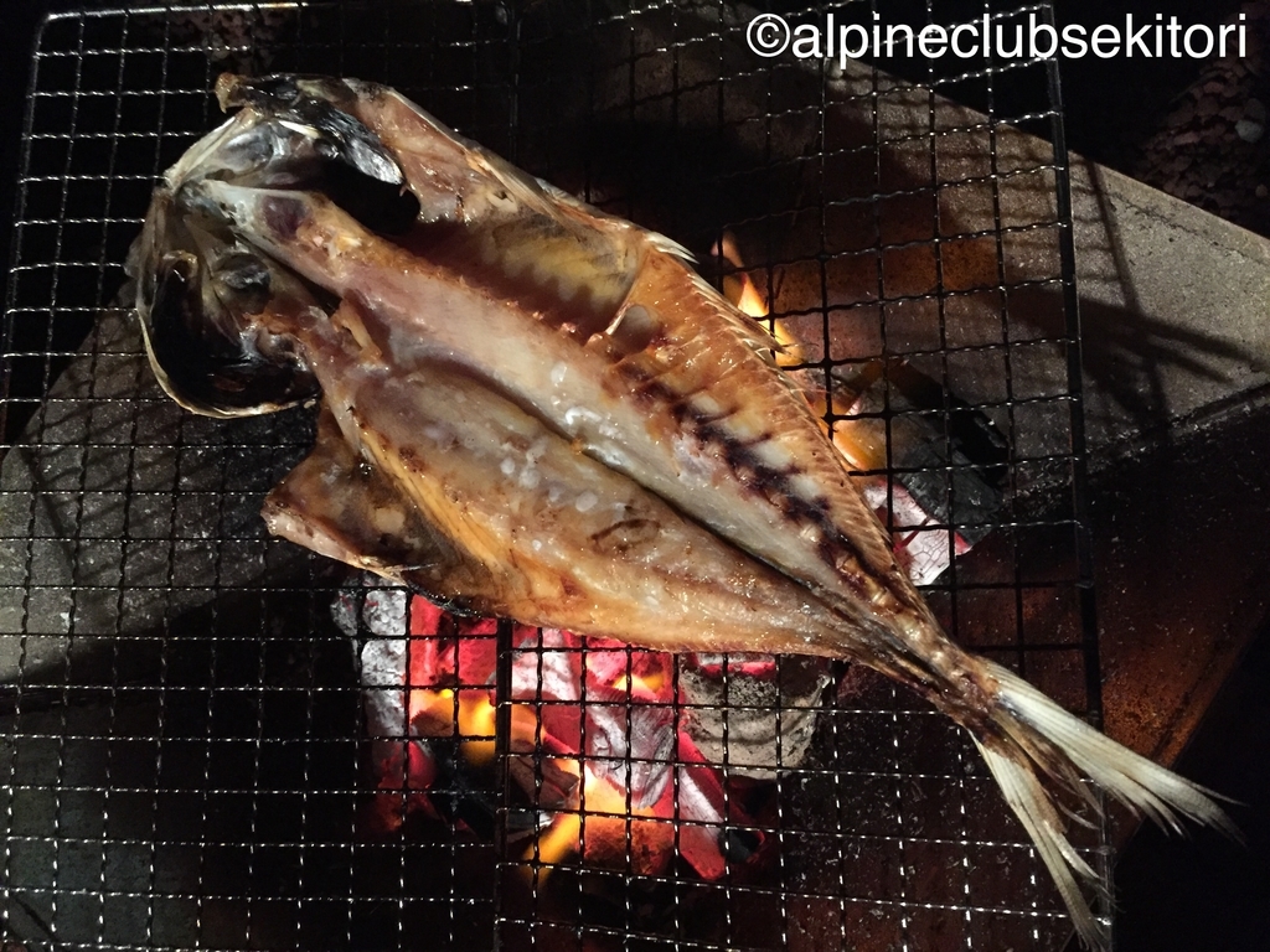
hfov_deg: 61.7
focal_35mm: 29
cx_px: 635
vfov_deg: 48.2
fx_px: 1064
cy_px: 476
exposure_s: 1/15
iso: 320
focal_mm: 4.15
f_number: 2.2
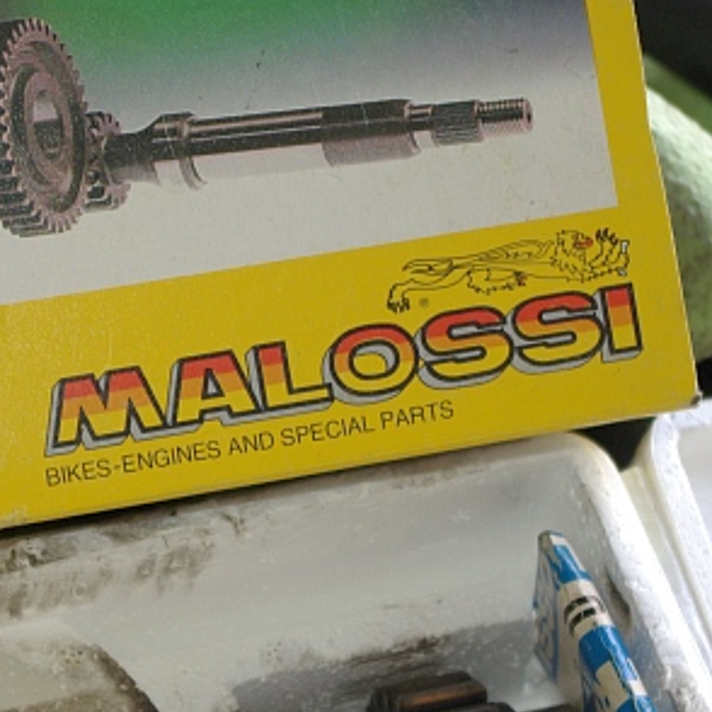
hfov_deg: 9.1
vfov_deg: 9.1
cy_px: 480
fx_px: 4448
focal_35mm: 191
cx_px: 75
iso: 200
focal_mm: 55
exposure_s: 1/80
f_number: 5.6
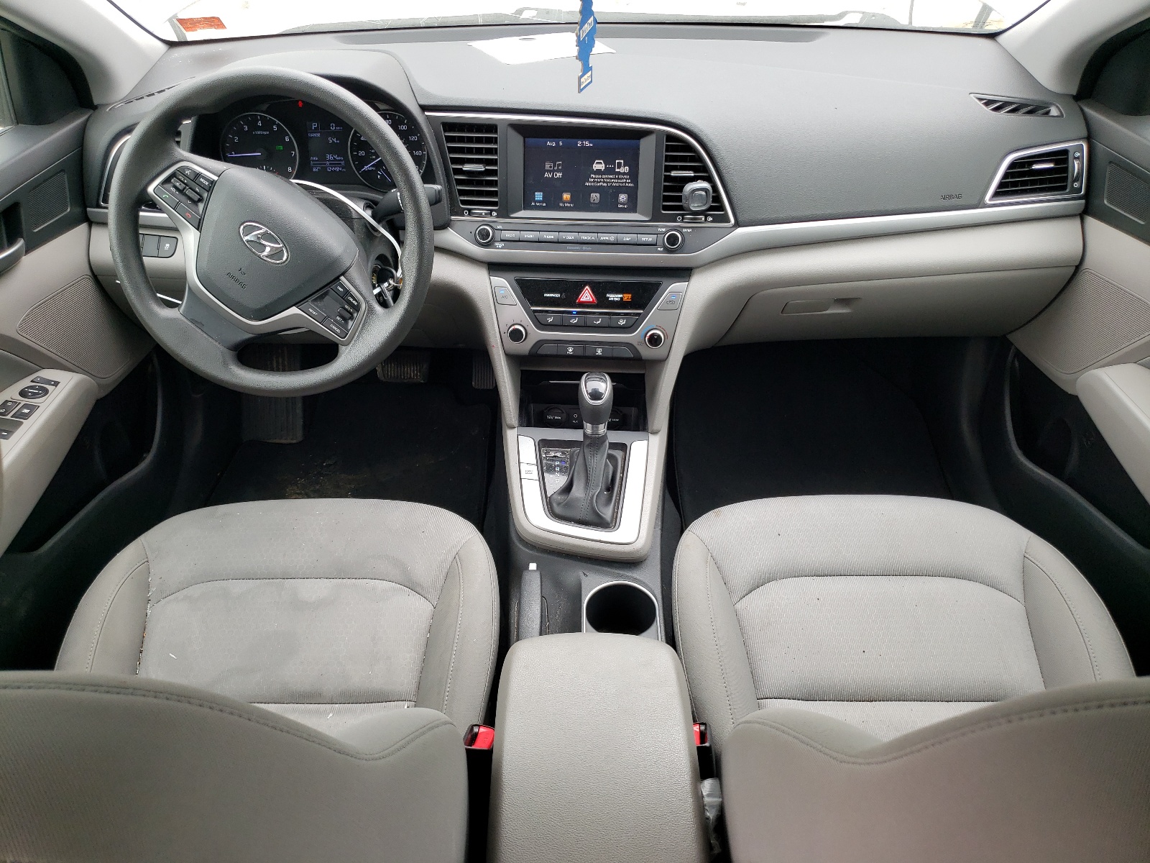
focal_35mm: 26
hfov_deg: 67.3
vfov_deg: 53.1
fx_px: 864
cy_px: 432
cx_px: 575
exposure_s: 1/156
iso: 50
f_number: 1.5
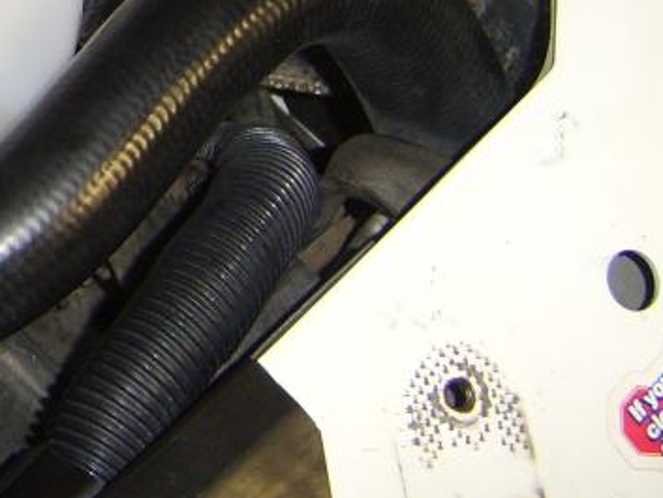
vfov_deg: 15.8
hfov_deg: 20.1
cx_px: -171
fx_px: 1724
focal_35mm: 90
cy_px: -111
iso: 141
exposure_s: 1/30
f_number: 2.7
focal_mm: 8.13
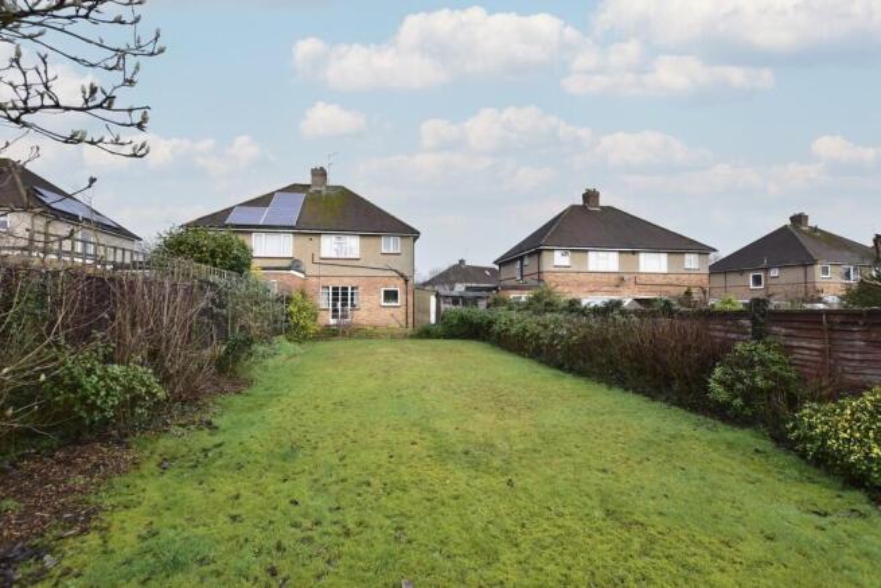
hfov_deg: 100.4
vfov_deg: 77.4
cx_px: 440
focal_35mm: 15
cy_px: 294
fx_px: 367
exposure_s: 1/250
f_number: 8
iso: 640
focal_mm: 10
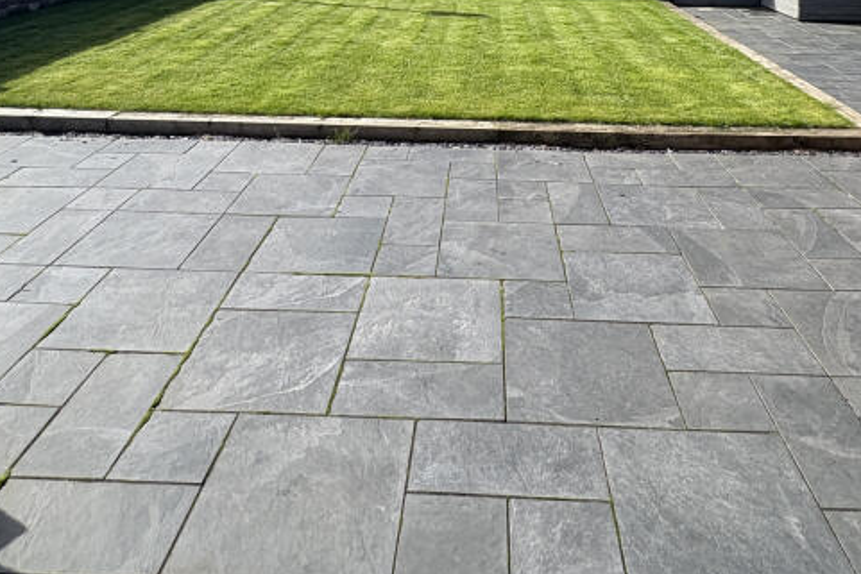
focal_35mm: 31
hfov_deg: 60.2
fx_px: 742
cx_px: 464
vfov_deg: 34.4
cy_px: -107
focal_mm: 2.22
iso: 64
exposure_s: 1/1236
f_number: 2.2
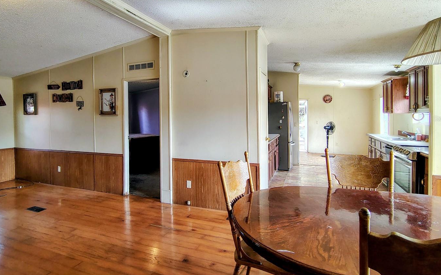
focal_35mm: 20
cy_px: 118
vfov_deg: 59.4
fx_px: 240
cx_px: 204
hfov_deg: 84.9
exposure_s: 1/60
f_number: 2.2
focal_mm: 2.13
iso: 302
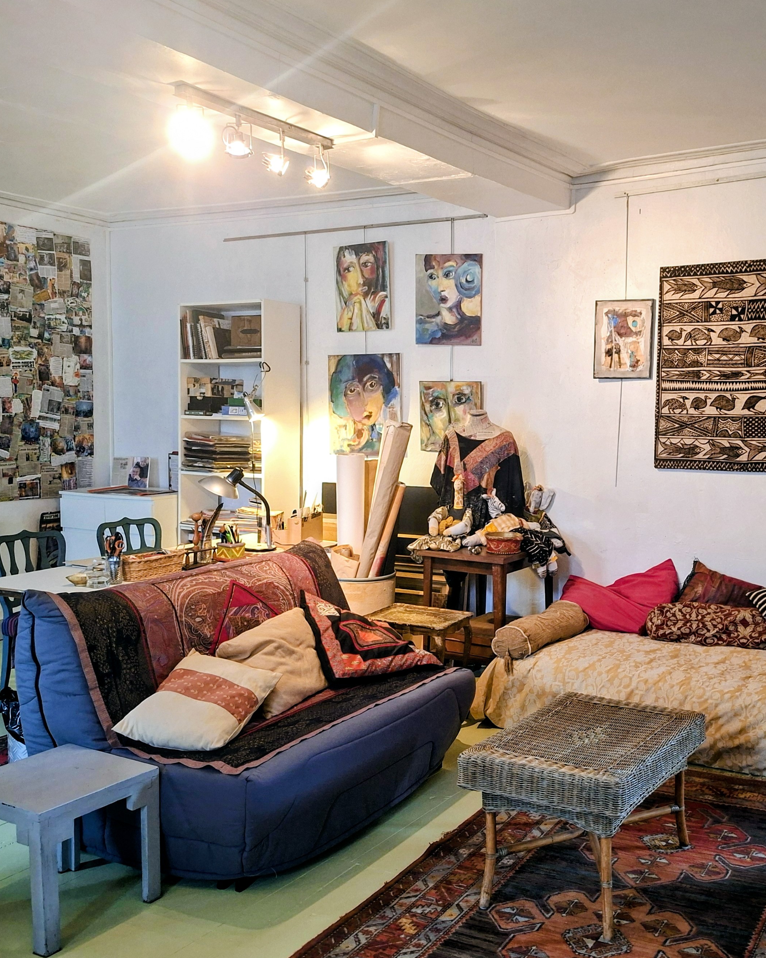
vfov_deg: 52.8
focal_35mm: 34
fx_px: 963
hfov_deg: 42.9
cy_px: 473
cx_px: 489
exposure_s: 1/33
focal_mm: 5.54
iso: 320
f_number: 1.8
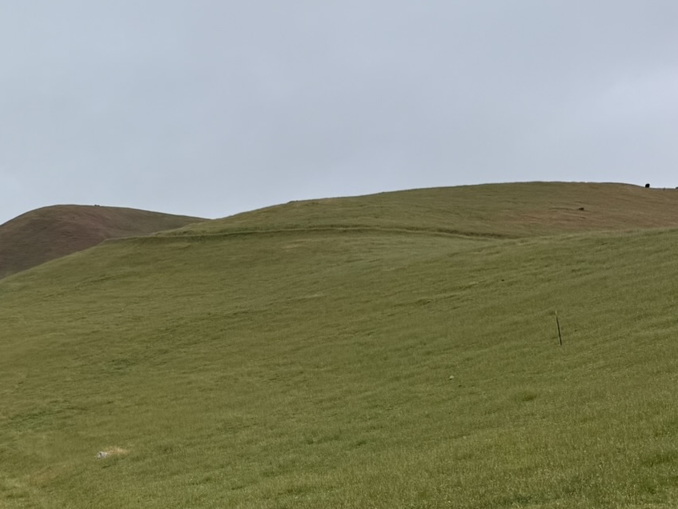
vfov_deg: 24.9
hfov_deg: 29.1
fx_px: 1136
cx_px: -117
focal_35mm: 58
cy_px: 390
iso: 80
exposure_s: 1/4405
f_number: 1.78
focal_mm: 6.76
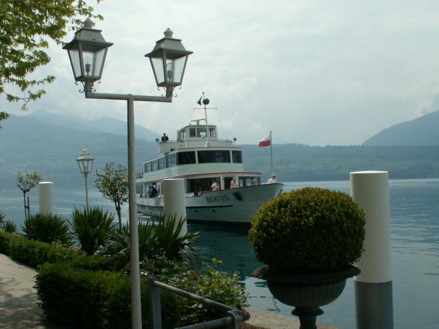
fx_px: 507
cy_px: 164
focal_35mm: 40
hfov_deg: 46.8
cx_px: 220
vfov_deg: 36.0
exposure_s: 1/250
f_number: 8
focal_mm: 6.59
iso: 50
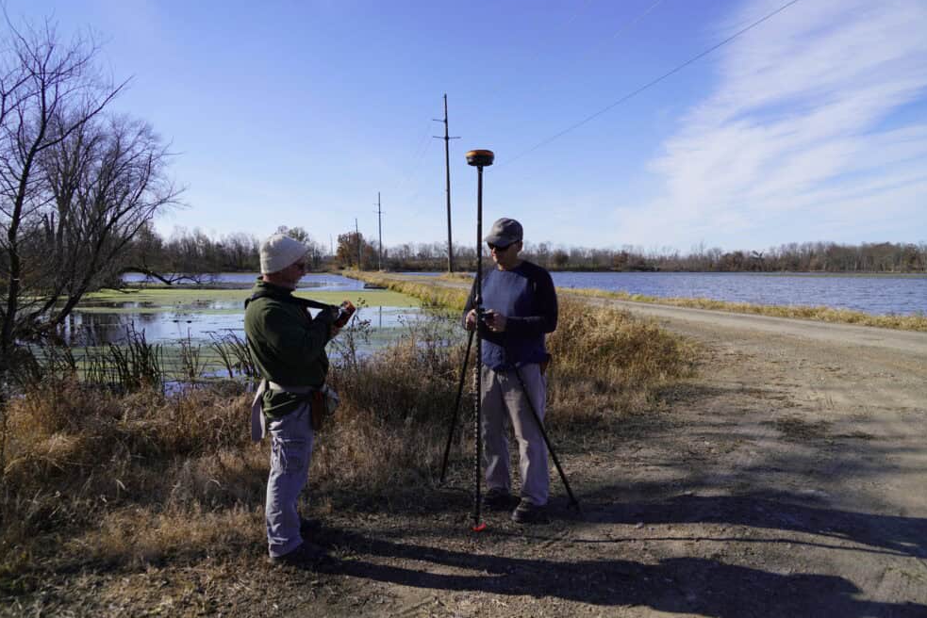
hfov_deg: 71.5
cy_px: 307
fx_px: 644
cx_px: 463
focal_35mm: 25
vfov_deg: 51.3
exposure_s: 1/500
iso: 100
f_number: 5
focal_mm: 24
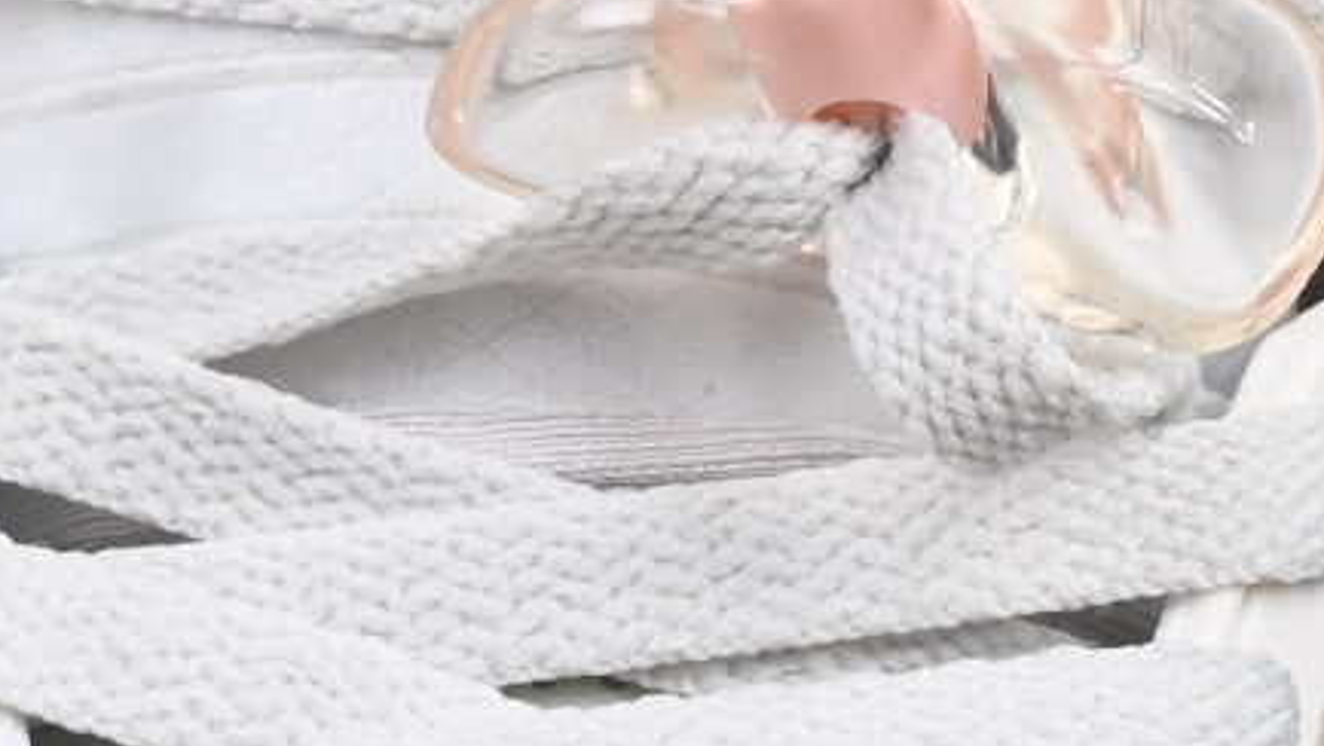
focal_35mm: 505
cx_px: -520
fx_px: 17737
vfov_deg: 2.4
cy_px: 1859
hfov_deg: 4.3
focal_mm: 50
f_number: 8
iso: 160
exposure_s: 1/80
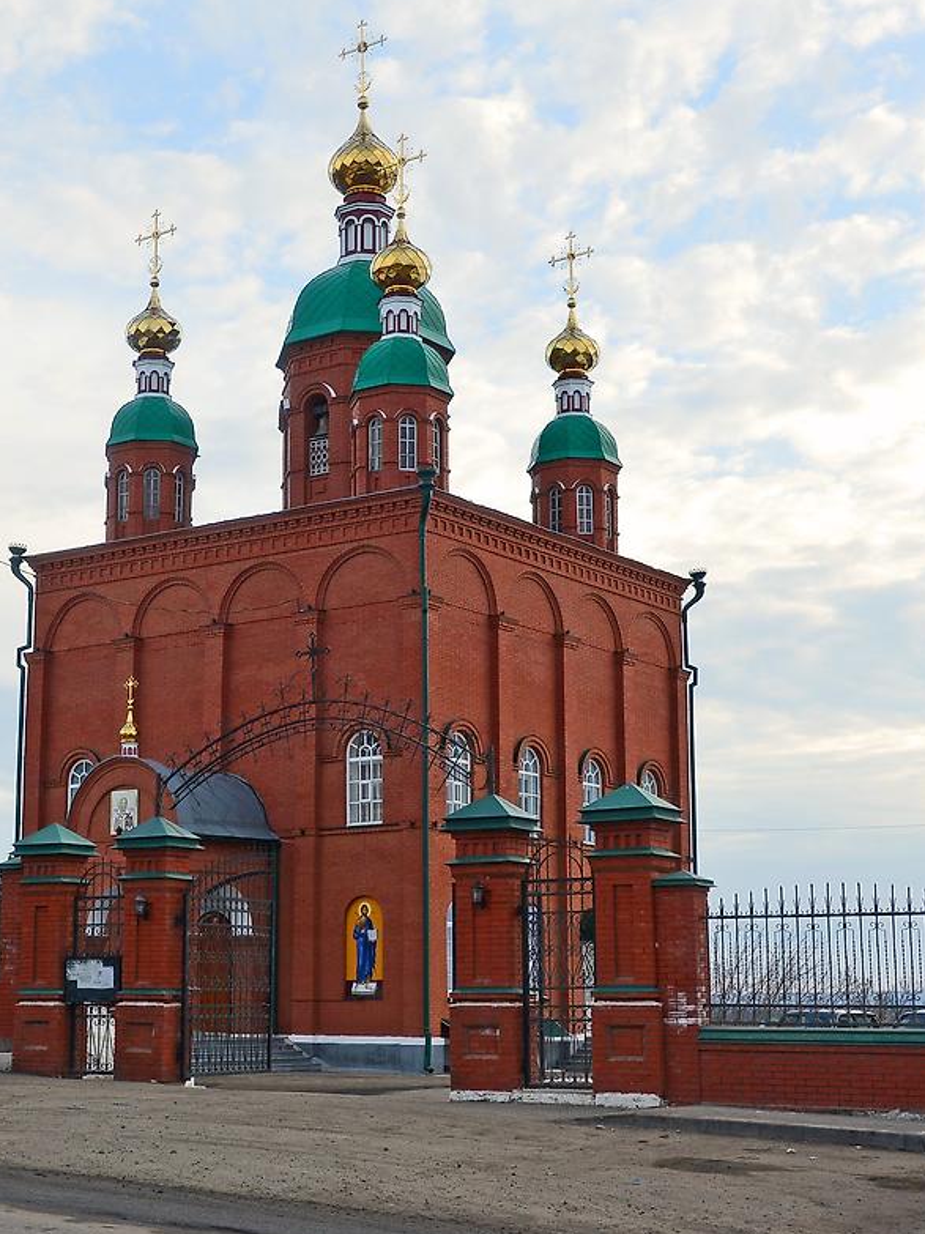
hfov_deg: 27.4
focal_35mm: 53
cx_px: 328
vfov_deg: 36.2
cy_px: 621
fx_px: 1889
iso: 400
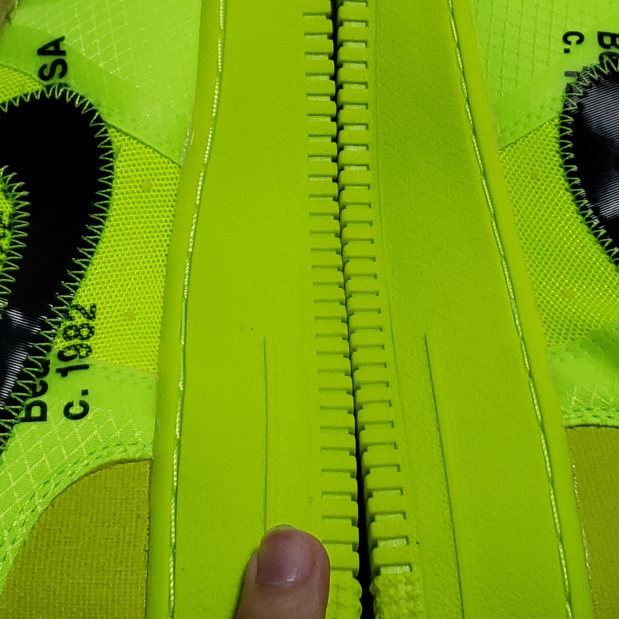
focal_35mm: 77
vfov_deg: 22.4
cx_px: 287
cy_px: 241
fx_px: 1558
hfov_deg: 22.5
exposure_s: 1/1167
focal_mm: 4.3
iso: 50
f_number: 1.5
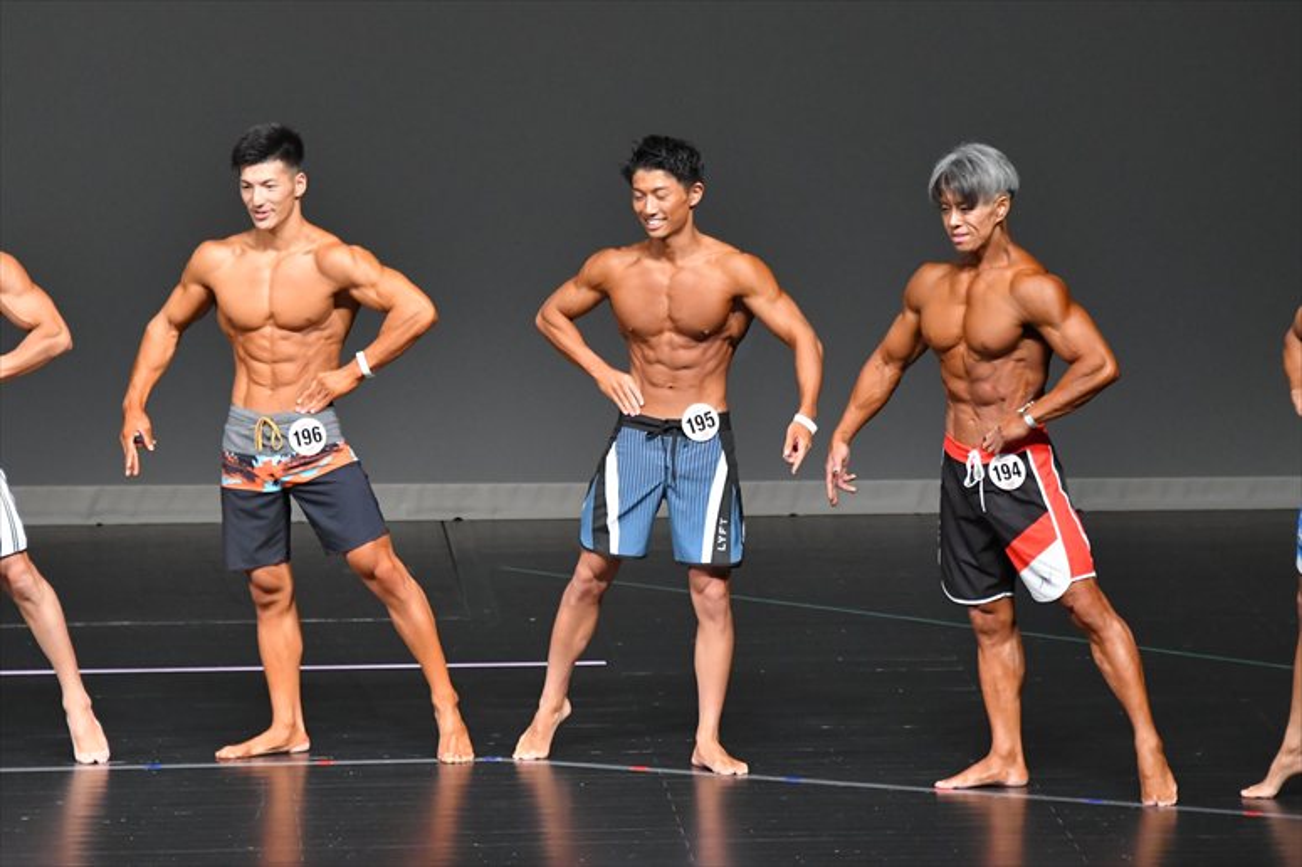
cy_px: 434
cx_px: 651
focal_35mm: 285
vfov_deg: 4.8
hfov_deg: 7.2
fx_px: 10303
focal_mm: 190
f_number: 5.6
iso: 5000
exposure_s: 1/400
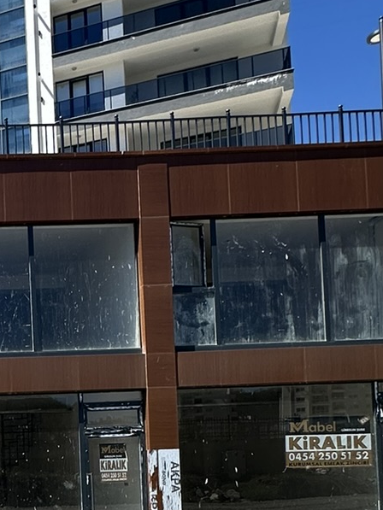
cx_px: -142
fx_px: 708
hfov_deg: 25.2
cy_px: 446
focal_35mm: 48
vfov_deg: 37.4
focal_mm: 2.22
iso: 40
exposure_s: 1/1770
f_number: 2.2
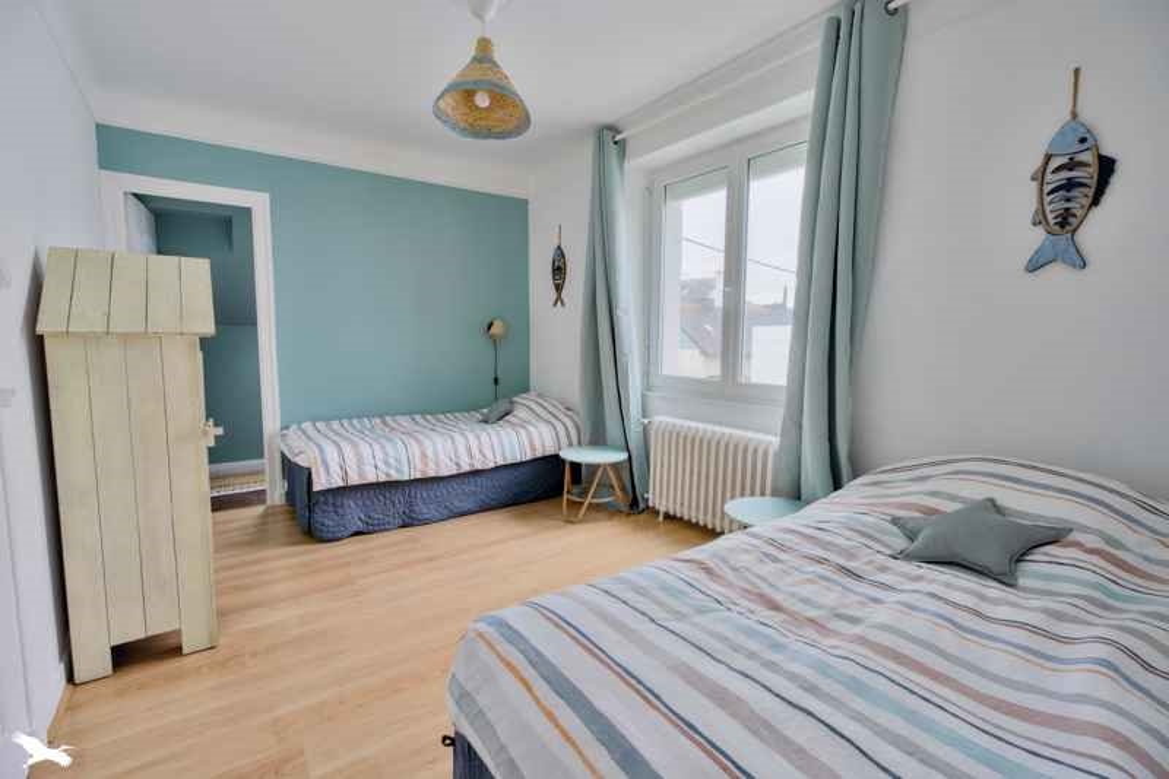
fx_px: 519
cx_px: 584
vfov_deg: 73.7
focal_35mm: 16
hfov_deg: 96.7
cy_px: 390
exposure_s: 1/100
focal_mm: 16
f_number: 8
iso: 800
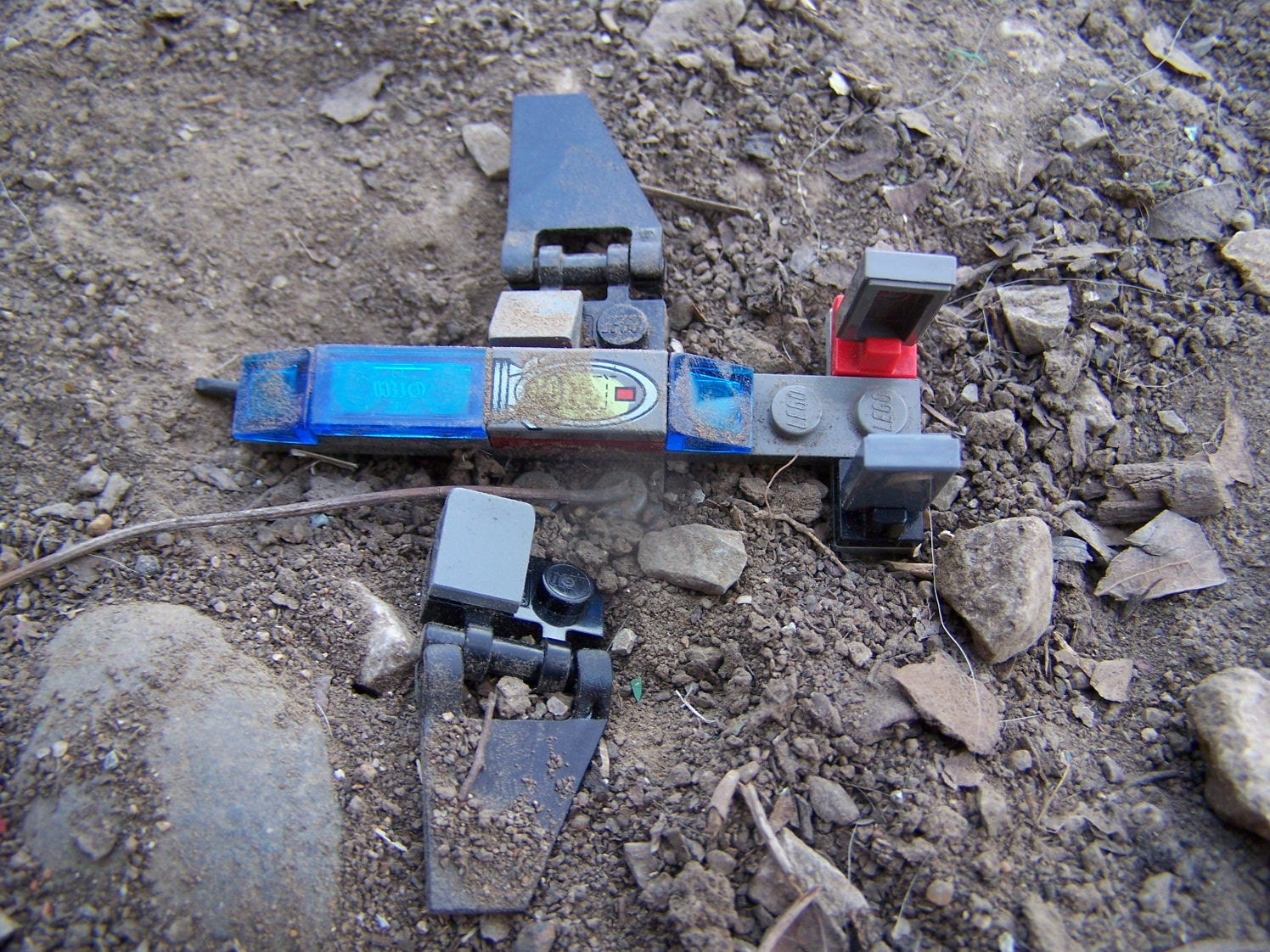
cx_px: 635
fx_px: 1394
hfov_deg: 49.0
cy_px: 476
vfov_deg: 37.7
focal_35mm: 38
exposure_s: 1/50
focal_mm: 6.3
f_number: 2.8
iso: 80
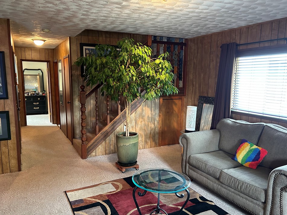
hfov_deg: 63.4
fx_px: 232
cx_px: 140
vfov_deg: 49.7
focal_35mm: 28
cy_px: 112
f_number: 1.5
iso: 400
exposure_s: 1/60
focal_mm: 5.7
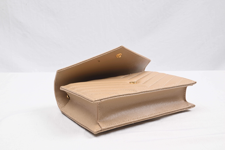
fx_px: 250
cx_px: 112
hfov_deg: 48.4
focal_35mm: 40
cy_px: 75
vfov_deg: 33.4
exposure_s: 1/2
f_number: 16
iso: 100
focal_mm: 40
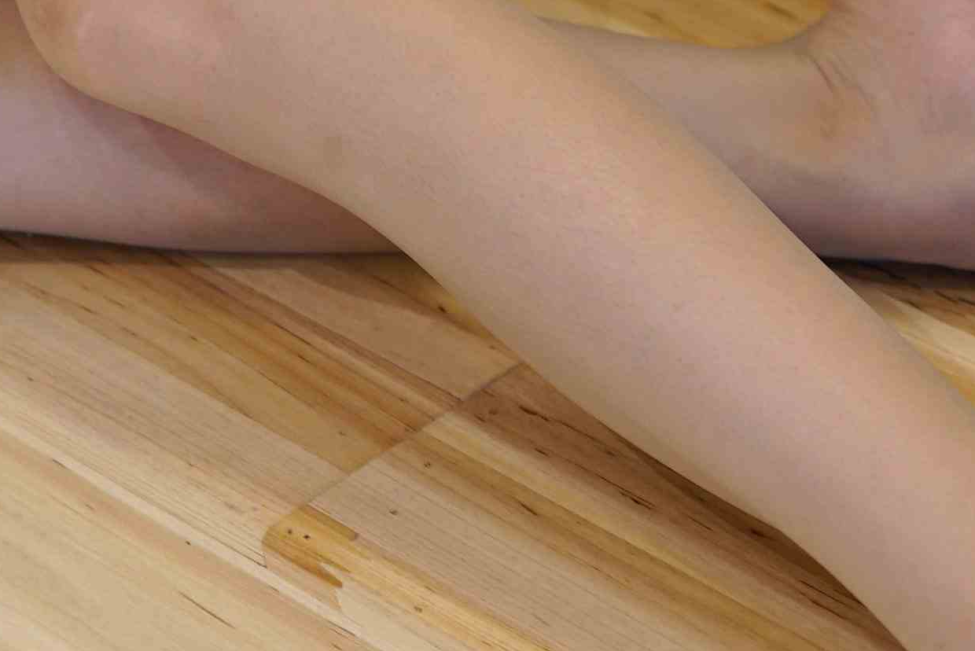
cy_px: 219
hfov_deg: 12.0
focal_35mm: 171
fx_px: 4633
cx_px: 512
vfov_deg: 8.0
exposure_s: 1/30
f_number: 3.2
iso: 250
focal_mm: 50
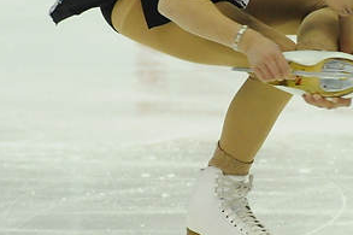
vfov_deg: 1.7
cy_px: 93
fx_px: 8016
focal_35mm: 818
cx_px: 276
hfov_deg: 2.5
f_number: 5.6
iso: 3200
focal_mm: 200
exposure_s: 1/800
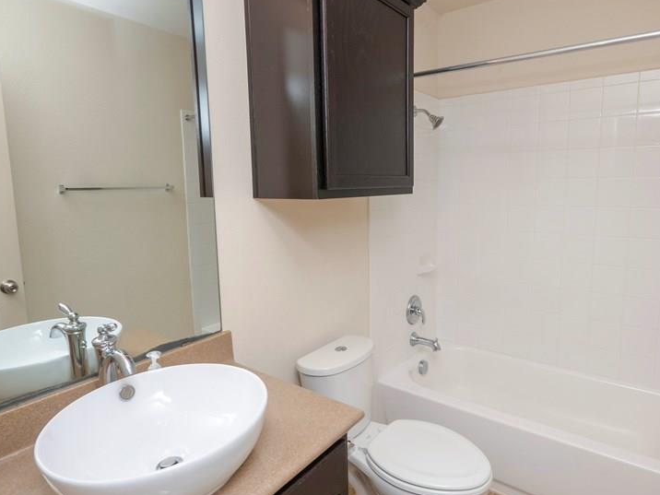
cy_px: 241
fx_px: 381
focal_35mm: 20
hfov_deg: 81.4
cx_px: 371
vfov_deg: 66.0
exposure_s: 1/160
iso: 500
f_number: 5.6
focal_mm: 7
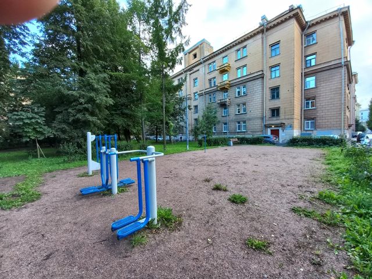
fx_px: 140
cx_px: 186
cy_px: 140
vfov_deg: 89.9
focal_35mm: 13
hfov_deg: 106.2
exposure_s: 1/100
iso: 64
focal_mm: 1.42
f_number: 2.2
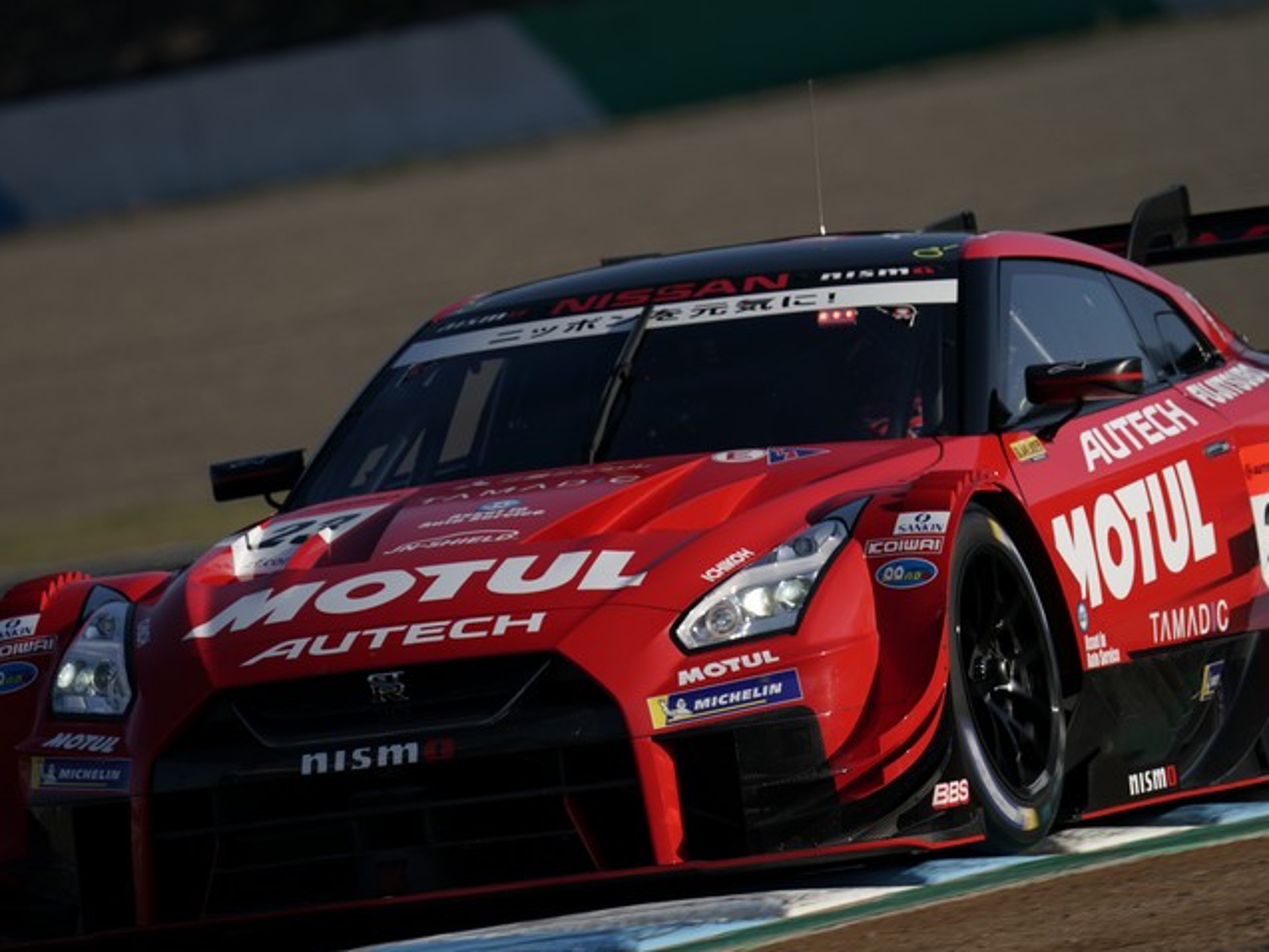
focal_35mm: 652
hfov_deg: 3.0
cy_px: 476
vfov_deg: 2.3
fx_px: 23906
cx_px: 651
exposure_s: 1/800
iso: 200
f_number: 9
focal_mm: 600
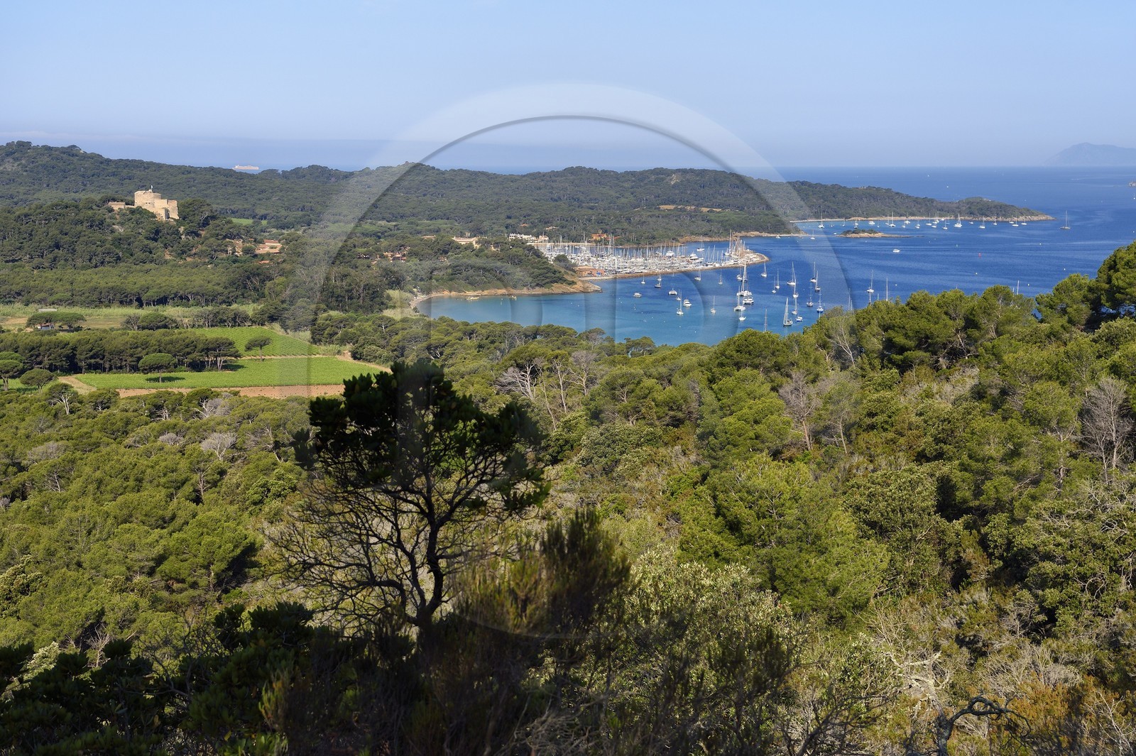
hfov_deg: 34.5
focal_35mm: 58
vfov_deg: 23.4
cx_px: 568
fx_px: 1829
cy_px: 378
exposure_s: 1/800
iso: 320
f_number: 9
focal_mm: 58
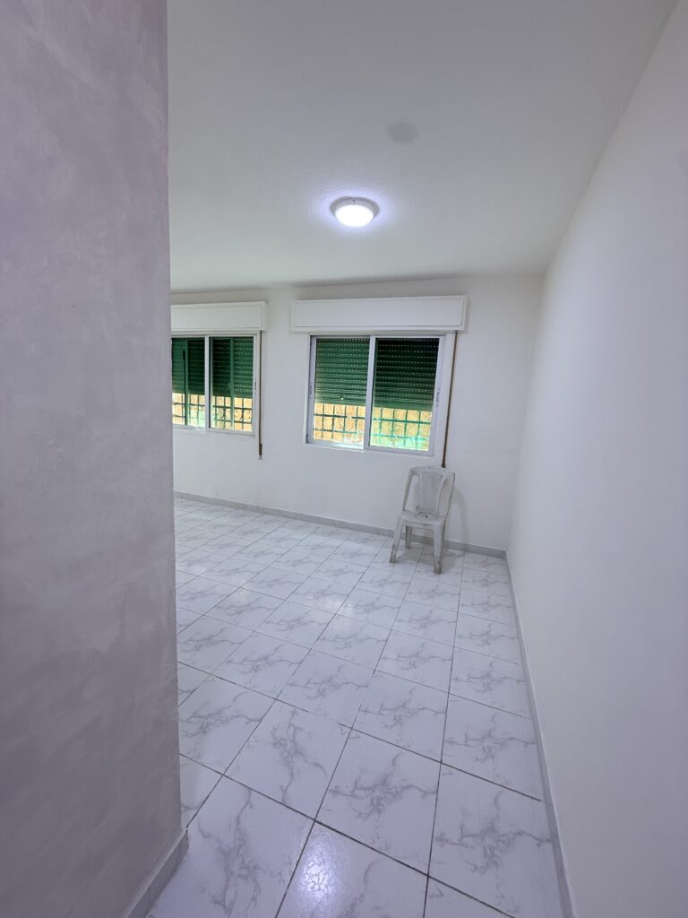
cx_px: 344
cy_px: 459
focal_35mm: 14
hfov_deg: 85.7
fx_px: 371
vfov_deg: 102.1
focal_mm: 2.22
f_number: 2.2
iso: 80
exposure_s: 1/99
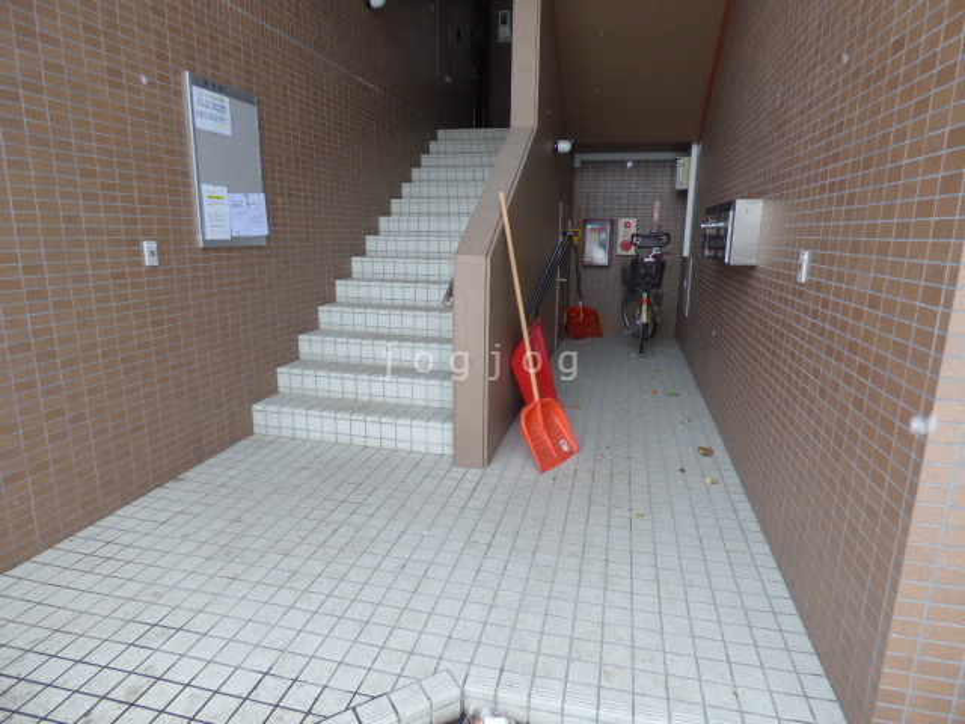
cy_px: 362
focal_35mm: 20
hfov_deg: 81.7
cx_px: 482
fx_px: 558
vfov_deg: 66.0
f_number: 2.8
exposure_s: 1/125
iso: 100
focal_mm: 3.58
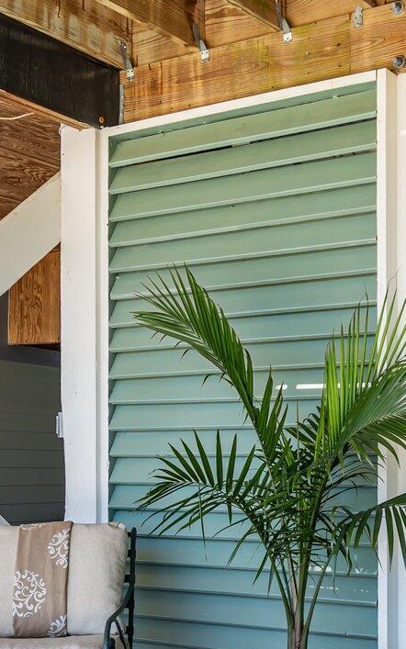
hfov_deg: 21.9
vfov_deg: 34.1
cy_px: 446
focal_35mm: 59
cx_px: 287
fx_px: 1044
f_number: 4
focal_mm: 20
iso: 200
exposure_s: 1/200
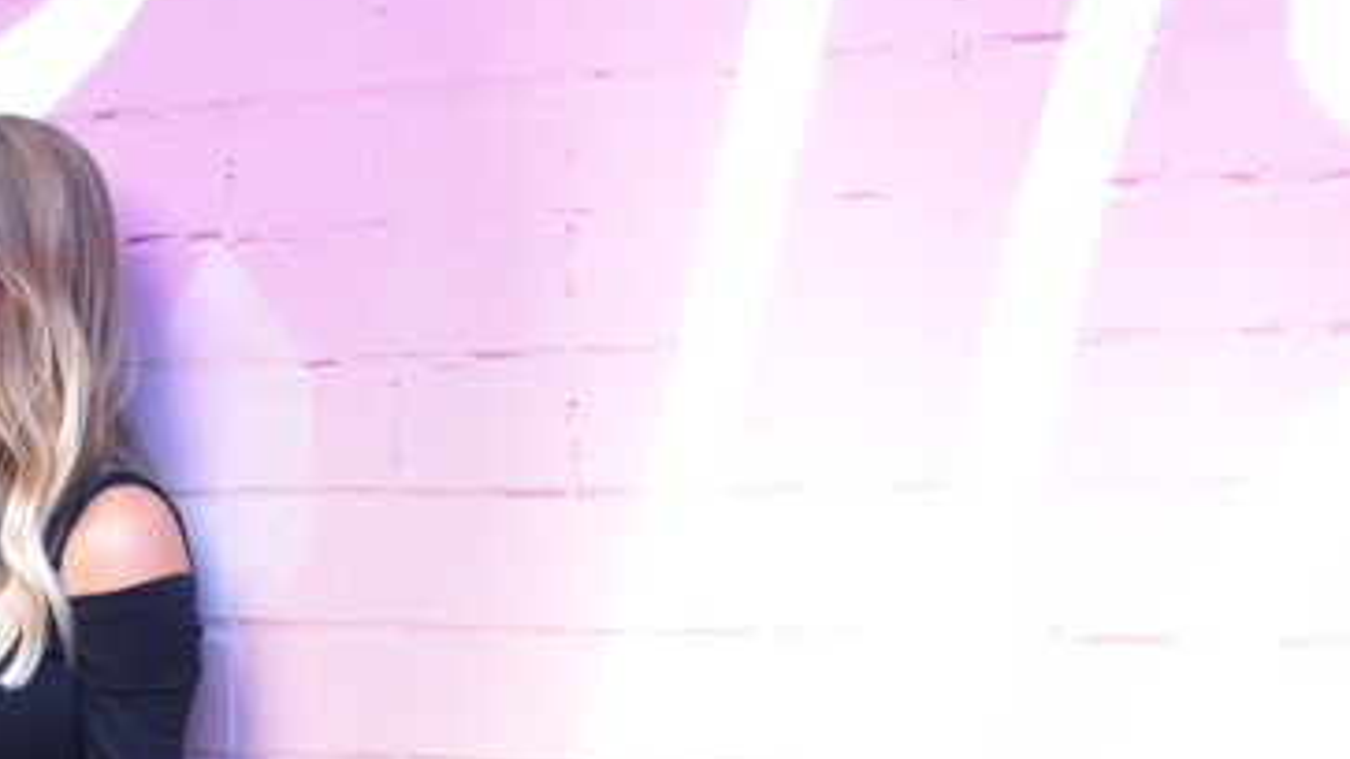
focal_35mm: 173
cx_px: -89
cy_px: 545
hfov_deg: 12.3
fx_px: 6191
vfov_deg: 7.0
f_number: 1.8
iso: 200
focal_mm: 50
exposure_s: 1/320
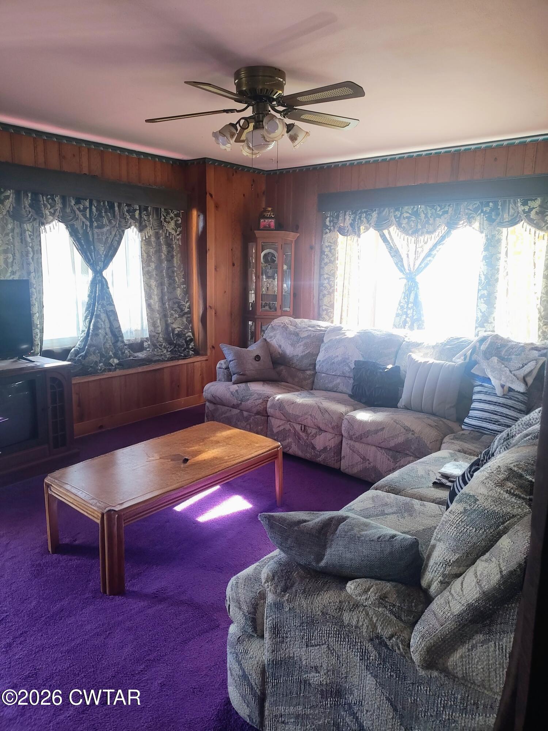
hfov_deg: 54.9
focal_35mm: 25
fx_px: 528
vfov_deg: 69.4
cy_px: 366
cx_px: 274
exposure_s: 1/60
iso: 800
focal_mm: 4.71
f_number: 1.7
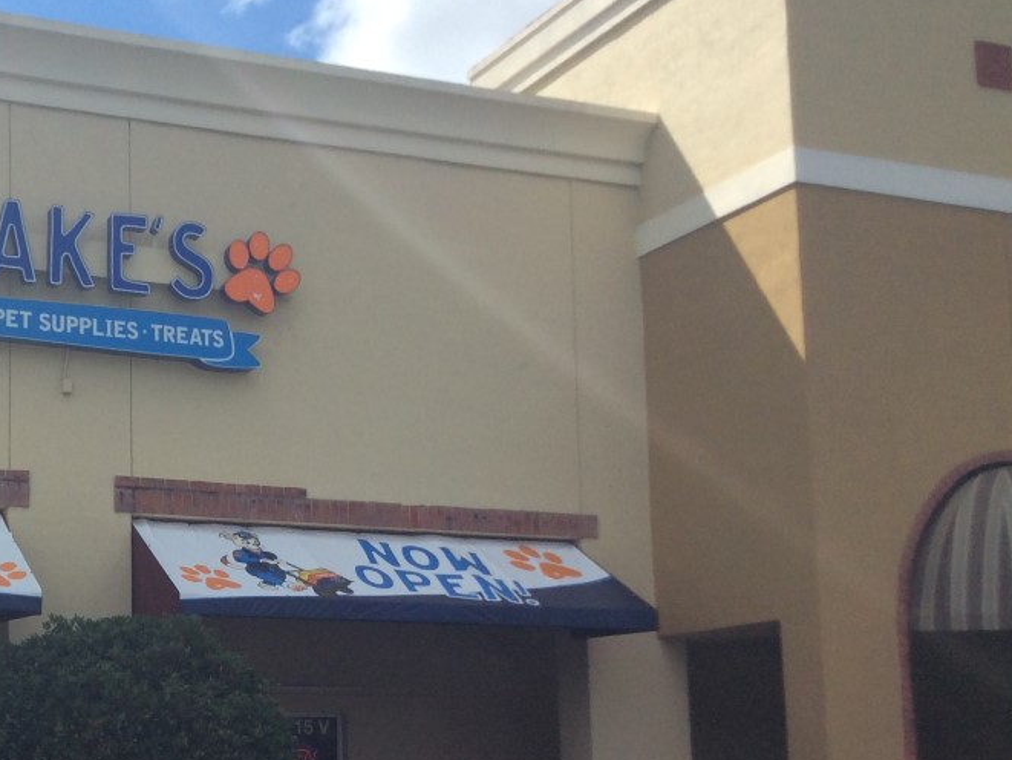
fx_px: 1696
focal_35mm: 58
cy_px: 573
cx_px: 96
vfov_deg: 24.9
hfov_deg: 31.6
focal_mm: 3.3
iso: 32
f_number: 2.4
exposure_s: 1/1684
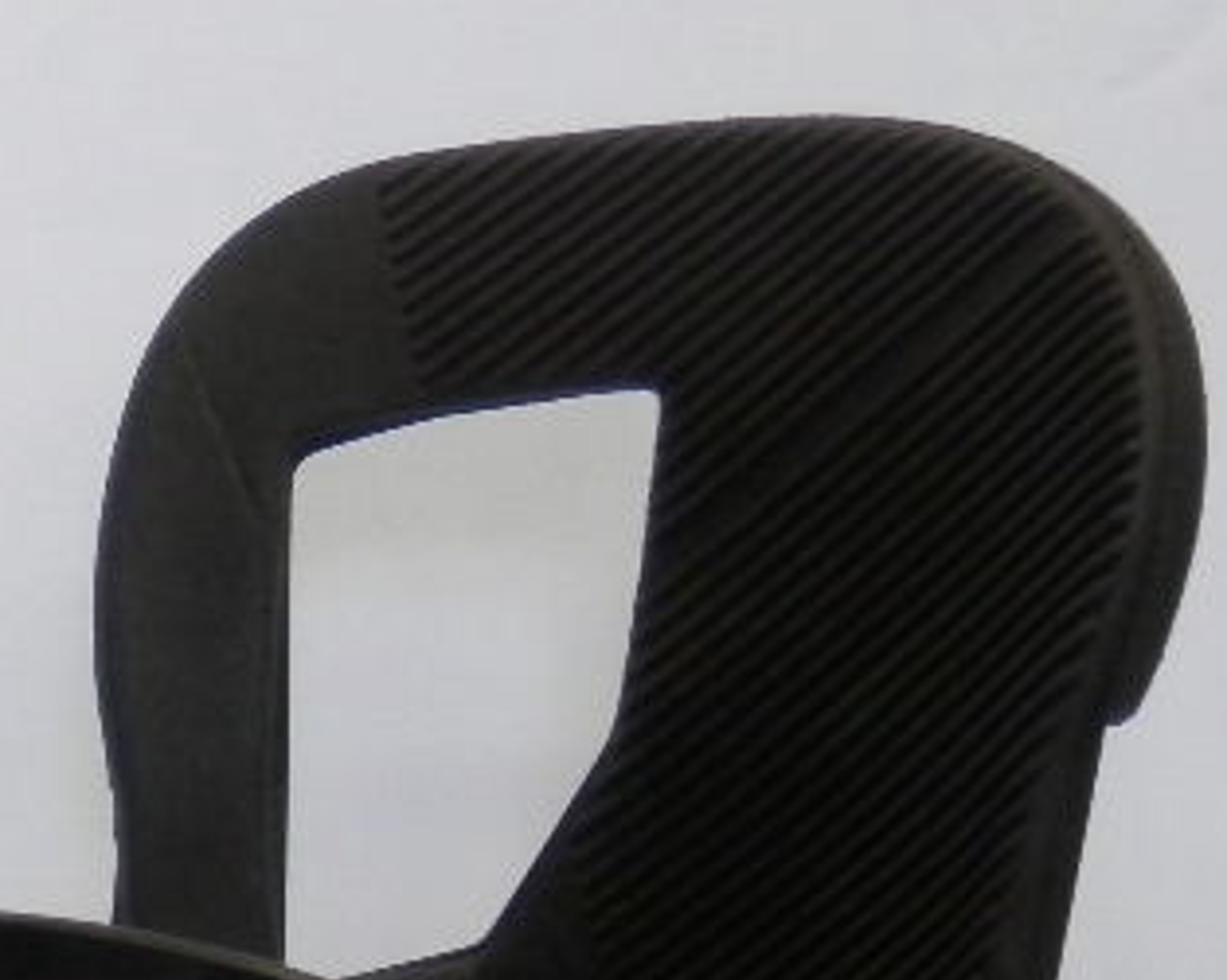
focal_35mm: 179
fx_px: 6498
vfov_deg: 8.5
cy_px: 1425
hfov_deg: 10.1
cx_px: -1036
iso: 200
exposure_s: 1/15
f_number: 3.8
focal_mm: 8
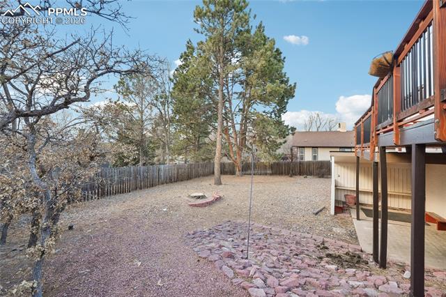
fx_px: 193
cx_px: 223
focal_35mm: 16
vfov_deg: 75.1
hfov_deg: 98.2
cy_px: 148
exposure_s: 1/60
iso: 800
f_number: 8
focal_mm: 10.4
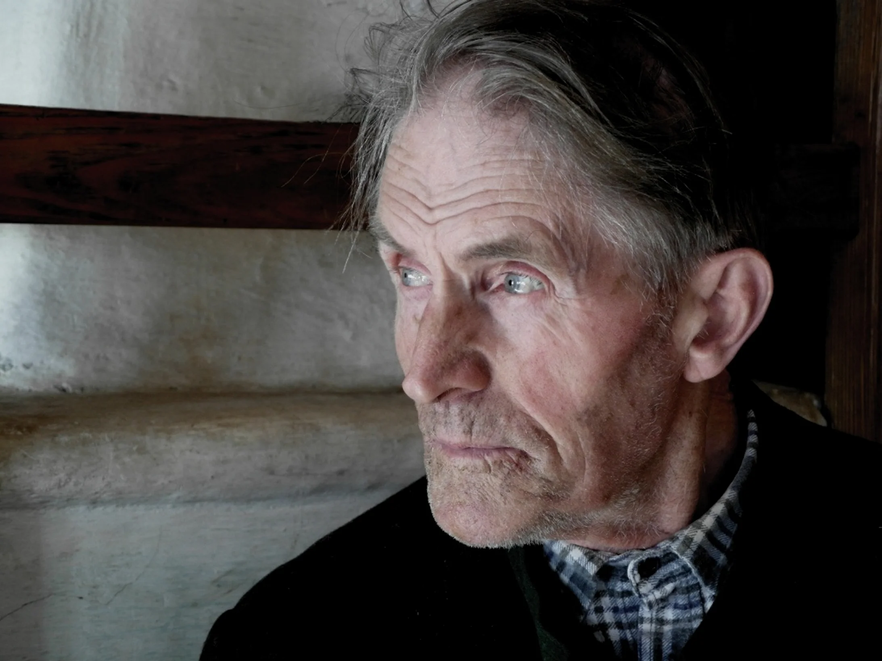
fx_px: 1682
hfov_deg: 29.4
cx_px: 441
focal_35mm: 66
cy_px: 330
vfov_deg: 22.3
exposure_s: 1/30
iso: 240
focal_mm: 14.1
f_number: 2.3
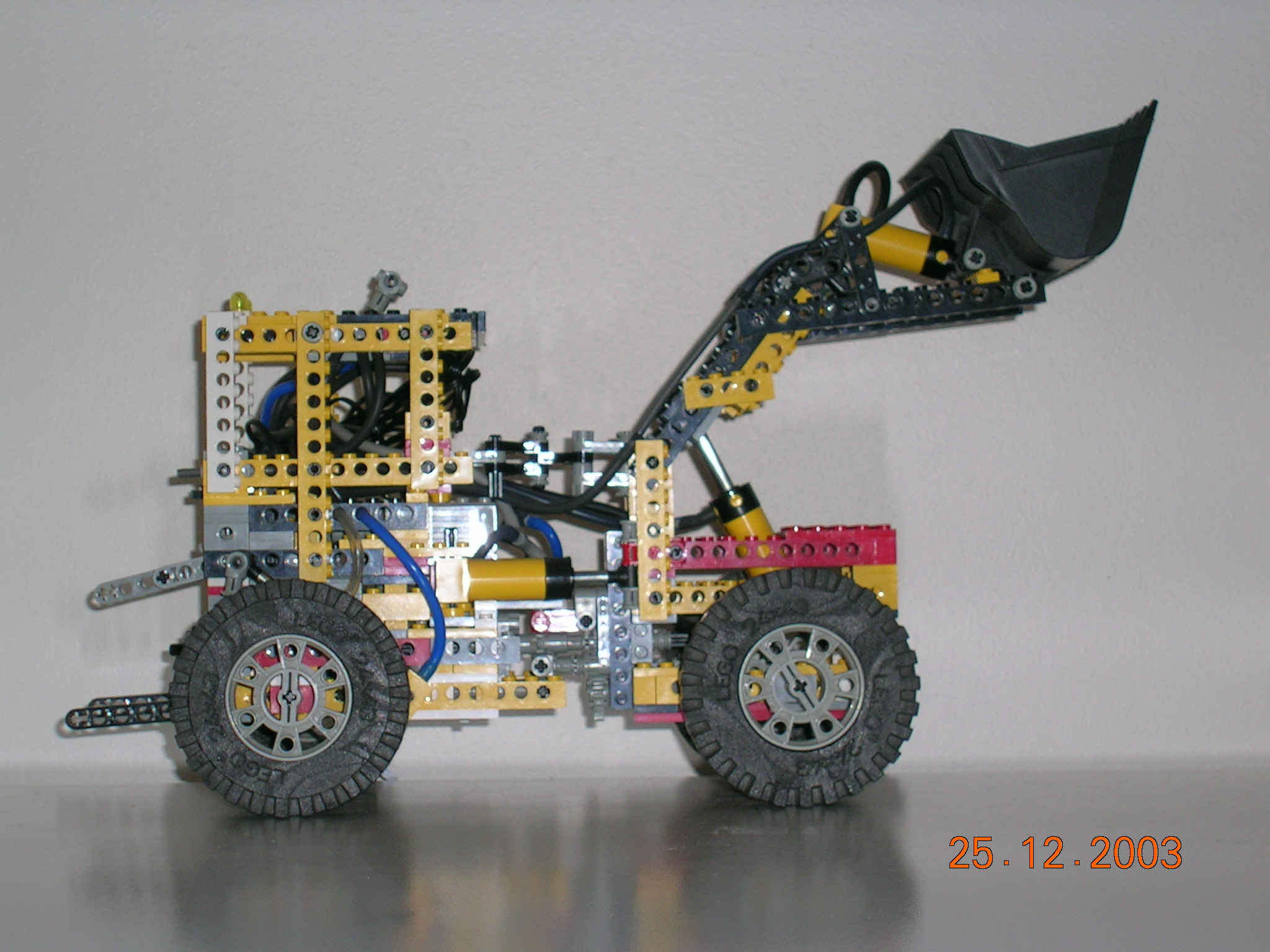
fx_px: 3595
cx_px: 635
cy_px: 476
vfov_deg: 15.1
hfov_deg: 20.0
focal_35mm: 98
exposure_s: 1/60.1
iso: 50
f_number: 4.6
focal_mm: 14.9
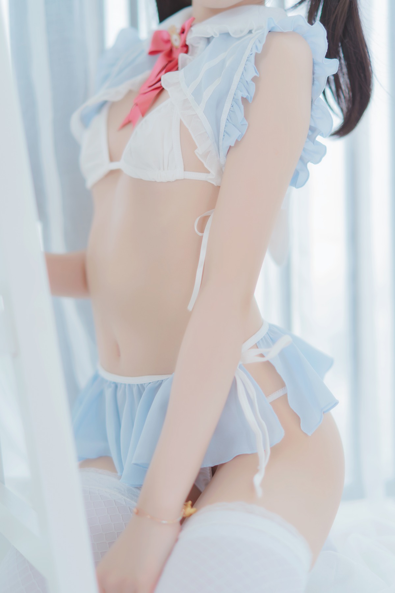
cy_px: 296
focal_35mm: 50
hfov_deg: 27.0
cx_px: 198
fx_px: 823
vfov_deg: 39.6
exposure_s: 1/250
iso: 100
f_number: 1.4
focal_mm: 50
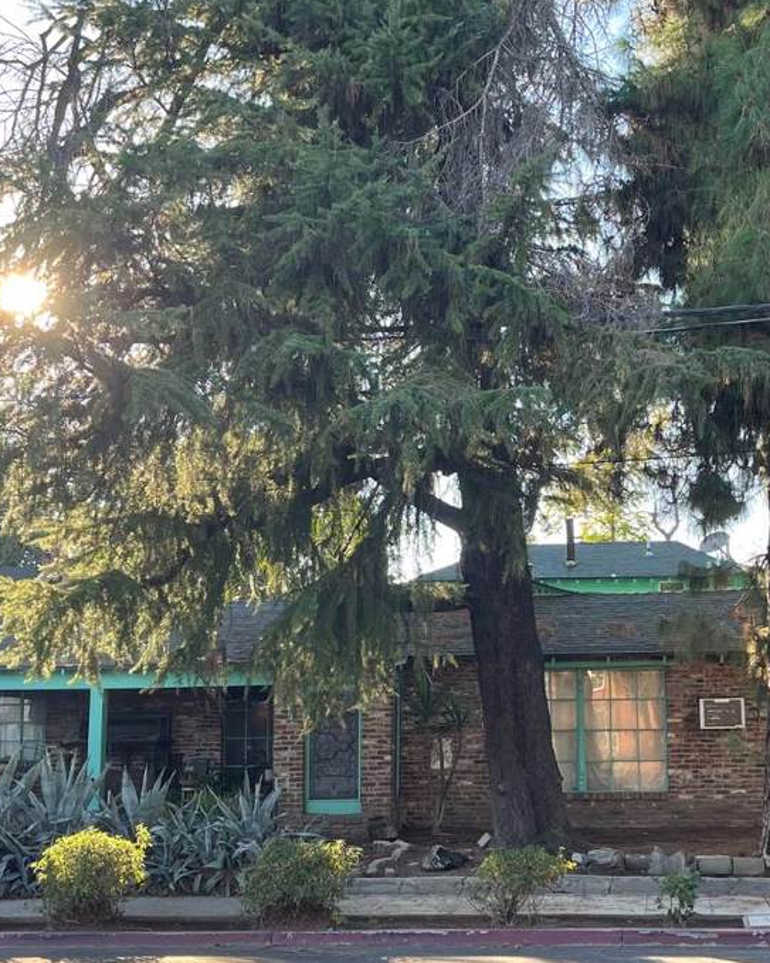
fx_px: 1311
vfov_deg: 40.2
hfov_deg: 32.5
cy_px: 559
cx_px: 501
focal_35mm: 46
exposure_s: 1/274
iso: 32
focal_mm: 5.1
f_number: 1.6
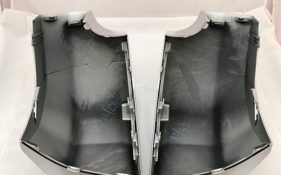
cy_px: 103
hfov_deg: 33.5
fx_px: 467
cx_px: 140
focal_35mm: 61
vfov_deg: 21.3
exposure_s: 1/50
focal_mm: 6.6
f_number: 2.8
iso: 80
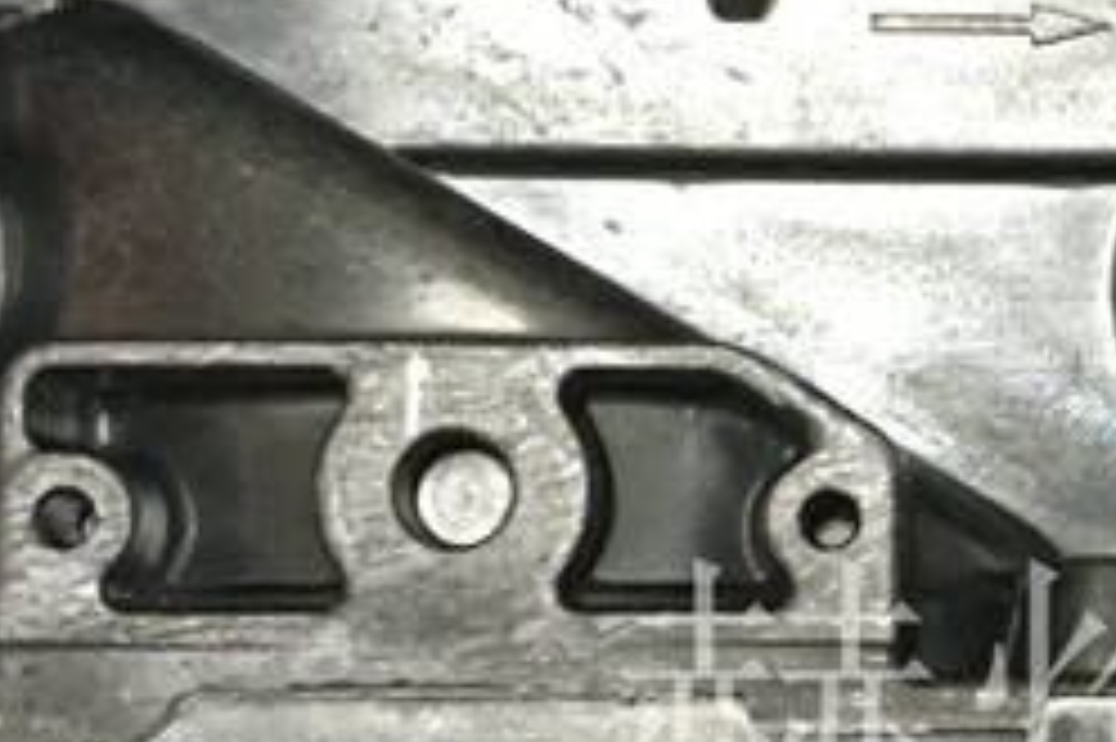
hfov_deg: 19.8
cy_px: 522
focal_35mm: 99
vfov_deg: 13.8
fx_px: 3067
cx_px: 1204
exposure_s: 1/20
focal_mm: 4.15
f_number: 2.2
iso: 200
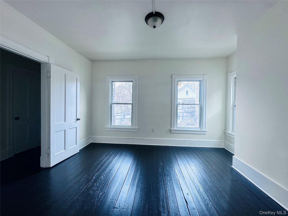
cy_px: 108
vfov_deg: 85.7
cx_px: 144
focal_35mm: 14
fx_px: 116
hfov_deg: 102.1
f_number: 2.2
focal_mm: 2.22
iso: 100
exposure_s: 1/120
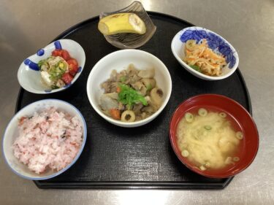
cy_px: 102
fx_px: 245
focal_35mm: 31
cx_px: 137
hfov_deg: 58.4
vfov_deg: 45.4
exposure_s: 1/50
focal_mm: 3.3
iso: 250
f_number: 2.4
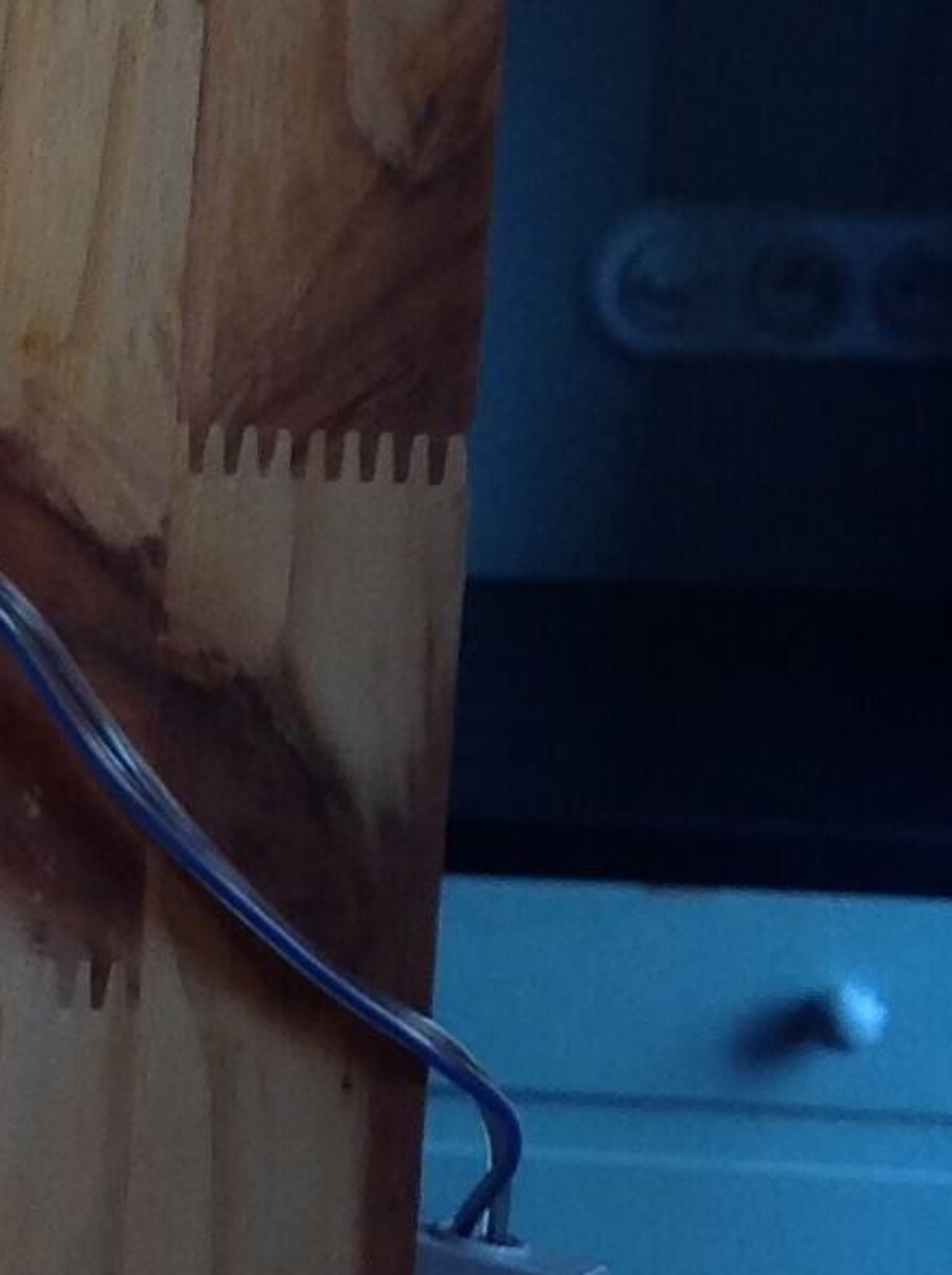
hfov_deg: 8.9
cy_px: 918
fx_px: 5661
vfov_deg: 12.8
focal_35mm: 154
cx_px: -1134
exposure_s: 1/163
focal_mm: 4.28
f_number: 2.4
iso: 50
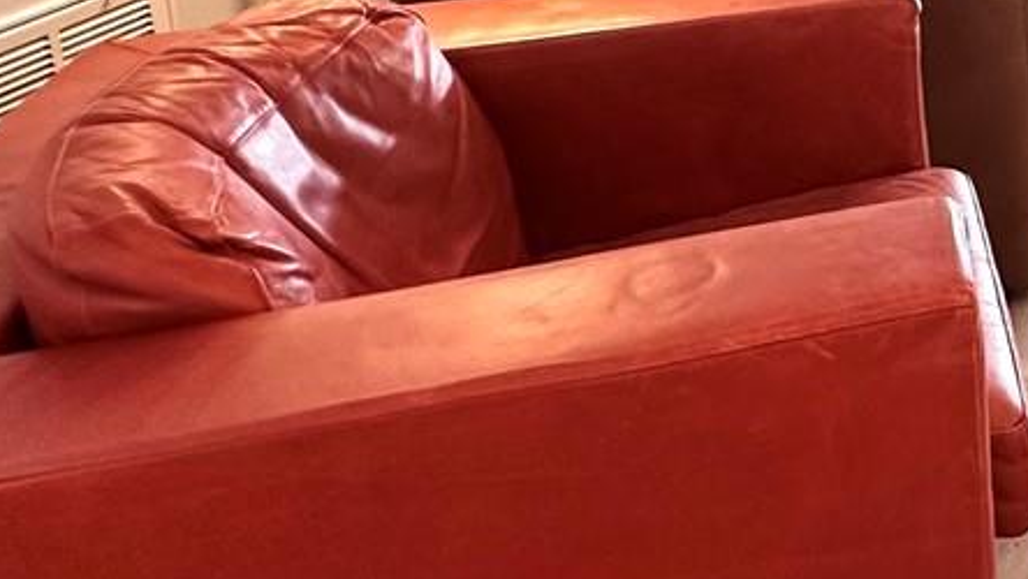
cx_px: 1470
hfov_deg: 28.0
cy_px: -232
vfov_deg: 19.6
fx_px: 1500
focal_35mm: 55
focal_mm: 2.22
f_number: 2.2
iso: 250
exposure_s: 1/60
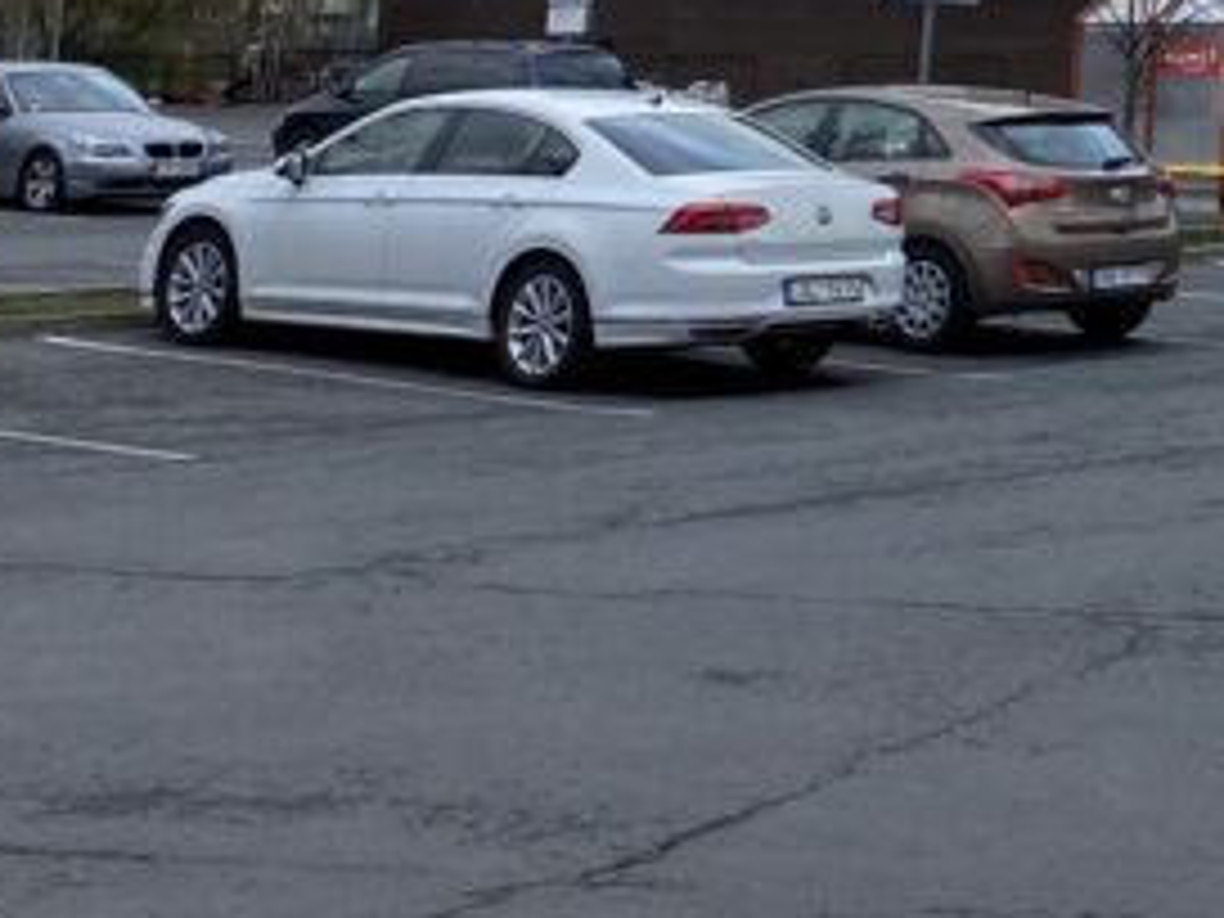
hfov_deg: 18.0
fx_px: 3465
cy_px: -666
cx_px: 1804
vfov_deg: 13.7
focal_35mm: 98
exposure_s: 1/698
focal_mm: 4.25
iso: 32
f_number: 1.8
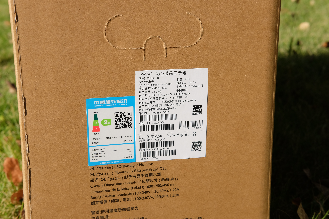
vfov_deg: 25.5
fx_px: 484
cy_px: 110
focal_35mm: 53
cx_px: 164
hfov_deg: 37.5
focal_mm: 35
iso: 400
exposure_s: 1/420
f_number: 9
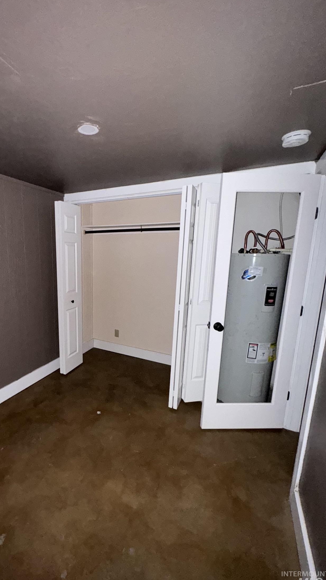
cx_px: 114
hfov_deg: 65.7
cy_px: 297
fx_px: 246
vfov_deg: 99.4
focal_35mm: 16
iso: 320
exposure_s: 1/16
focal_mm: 2.22
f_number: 2.2
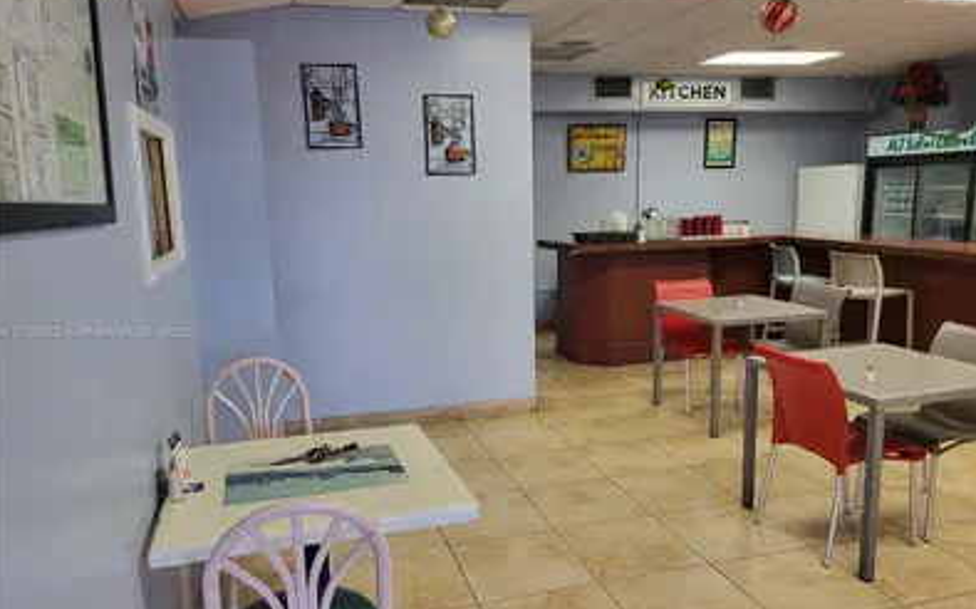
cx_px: 488
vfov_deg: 44.5
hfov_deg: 66.5
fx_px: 745
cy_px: 334
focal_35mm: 28
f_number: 1.8
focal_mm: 5.4
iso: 320
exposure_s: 1/120
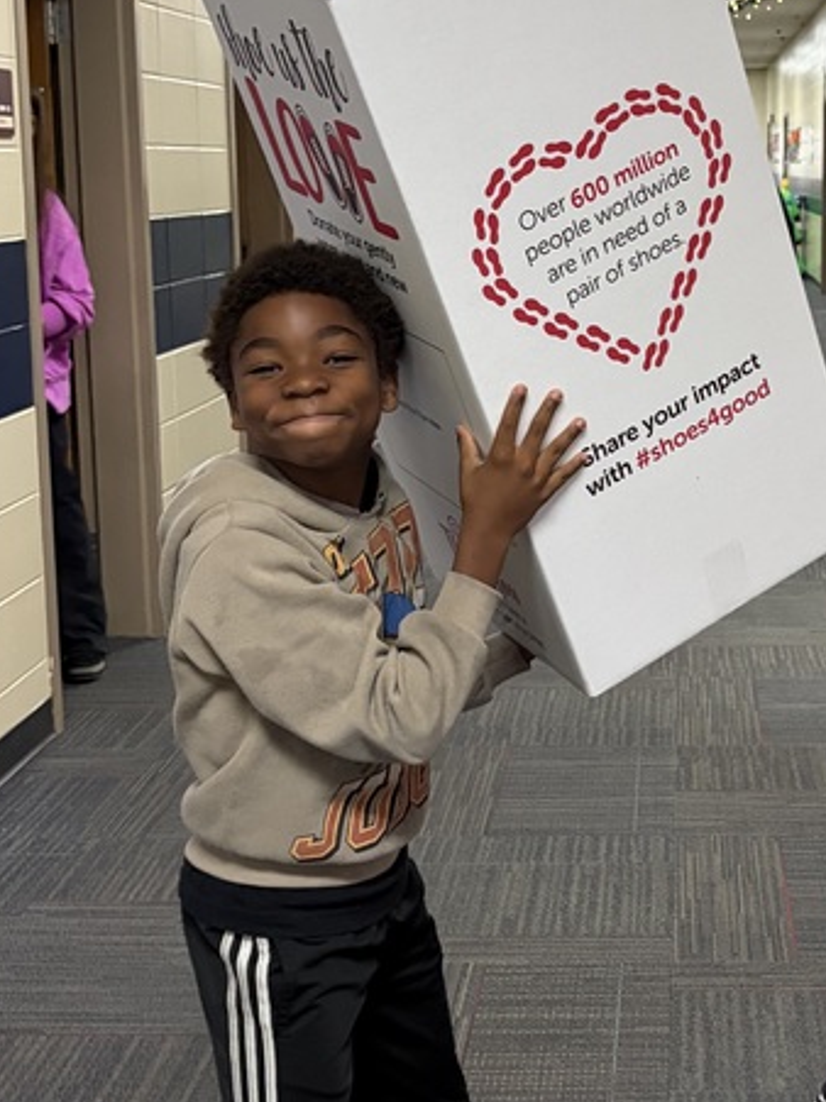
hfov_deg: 24.4
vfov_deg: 32.6
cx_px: 670
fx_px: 1878
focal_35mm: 59
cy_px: 437
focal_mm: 5.96
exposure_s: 1/60
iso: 500
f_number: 1.6
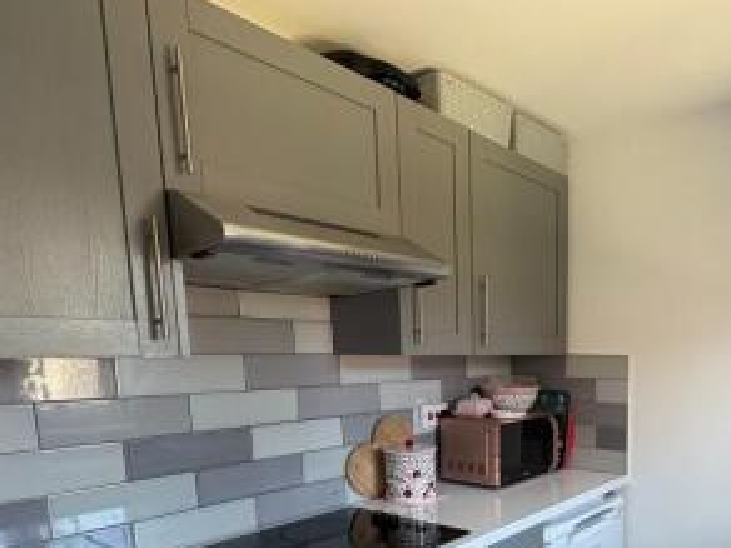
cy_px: 442
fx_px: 591
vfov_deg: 47.0
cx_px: 590
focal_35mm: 28
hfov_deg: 58.4
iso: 200
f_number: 2.2
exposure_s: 1/99
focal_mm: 2.22
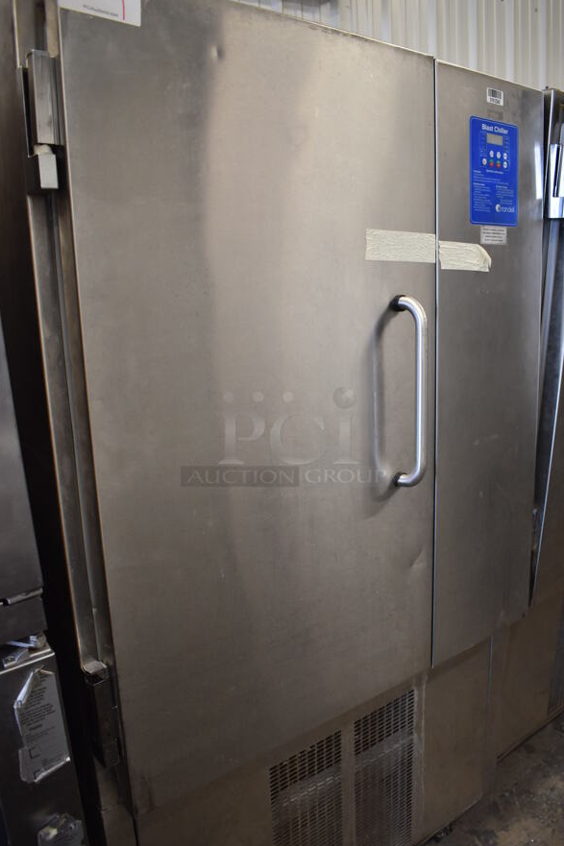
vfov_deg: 65.5
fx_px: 658
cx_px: 288
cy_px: 436
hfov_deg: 46.4
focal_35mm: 28
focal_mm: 18
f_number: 3.5
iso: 1000
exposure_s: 1/125
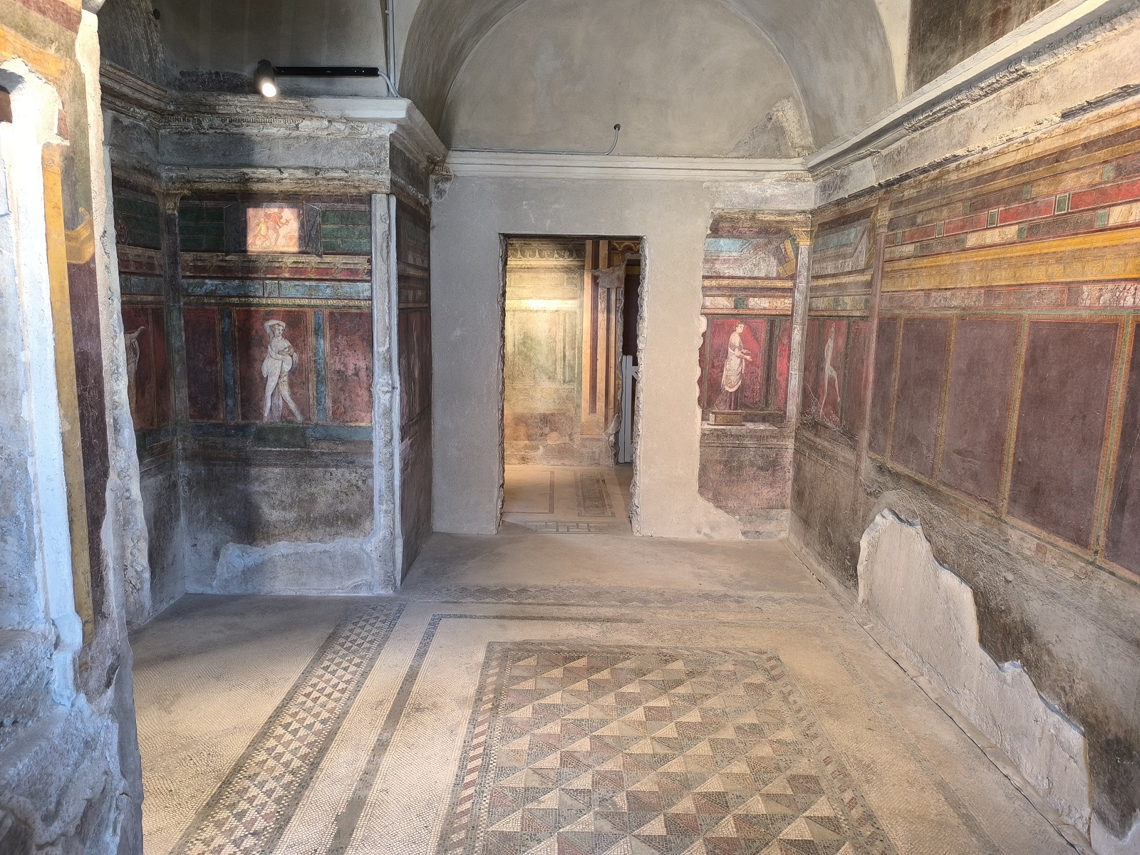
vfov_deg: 58.9
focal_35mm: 23
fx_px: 757
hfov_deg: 73.9
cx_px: 570
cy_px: 428
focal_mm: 6.14
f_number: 1.65
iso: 800
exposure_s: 1/50
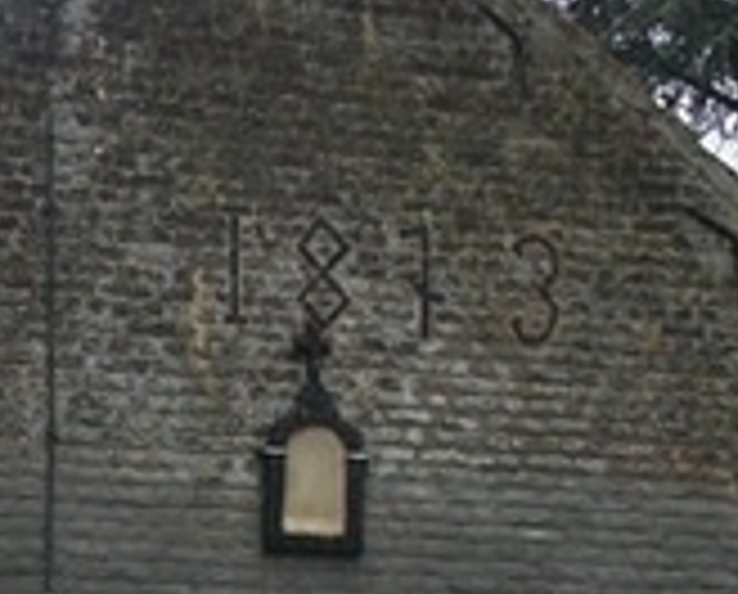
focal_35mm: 114
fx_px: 2496
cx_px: 40
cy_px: 441
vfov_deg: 13.5
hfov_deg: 16.5
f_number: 2.9
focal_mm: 5.7
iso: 84
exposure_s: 1/125
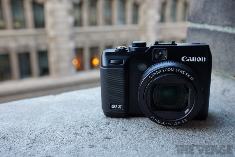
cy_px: 78
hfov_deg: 53.1
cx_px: 118
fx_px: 235
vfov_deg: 36.9
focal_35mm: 36
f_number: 4
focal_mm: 24
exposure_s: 1/60
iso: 400
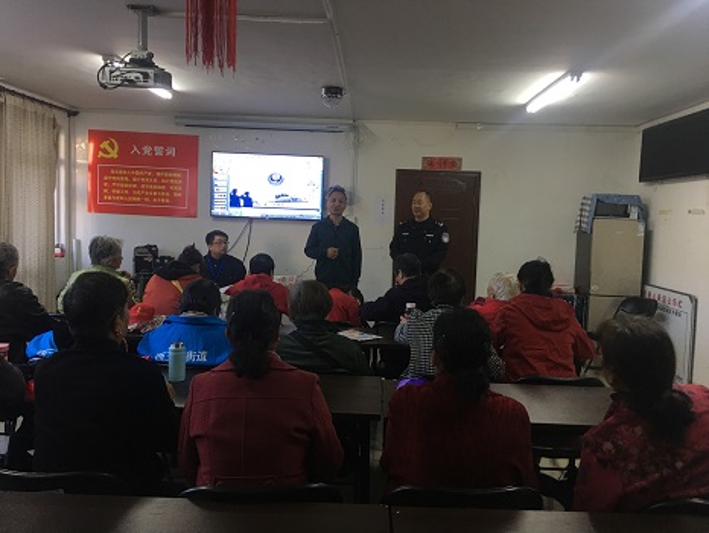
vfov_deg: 48.3
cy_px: 266
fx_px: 594
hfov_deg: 61.6
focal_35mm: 29
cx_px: 354
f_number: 2.2
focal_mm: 4.15
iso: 50
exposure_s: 1/33
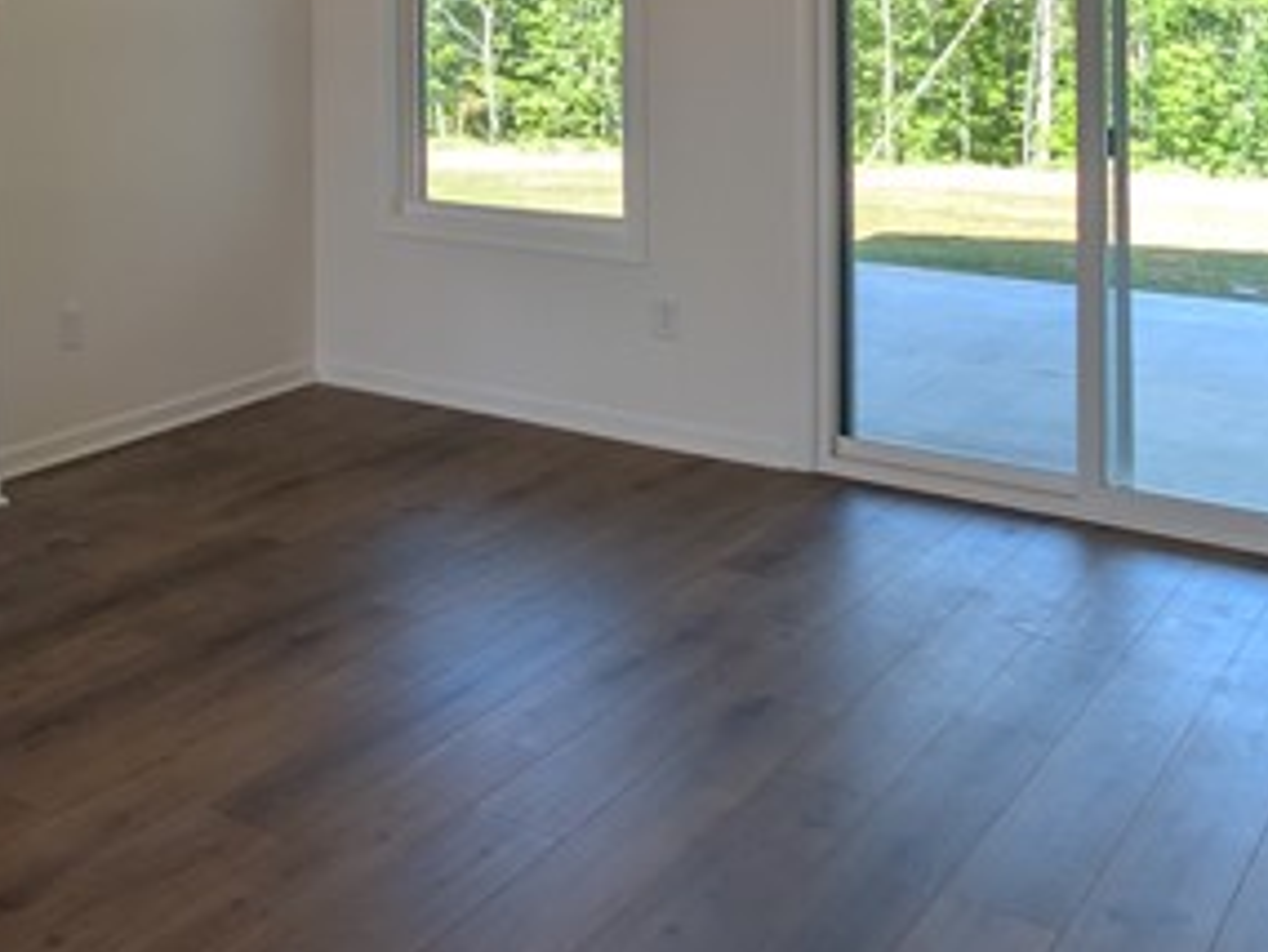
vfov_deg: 30.9
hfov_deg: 40.8
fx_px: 1576
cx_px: 153
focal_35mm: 43
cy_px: -27
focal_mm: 2.02
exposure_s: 1/210
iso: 53
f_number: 1.7
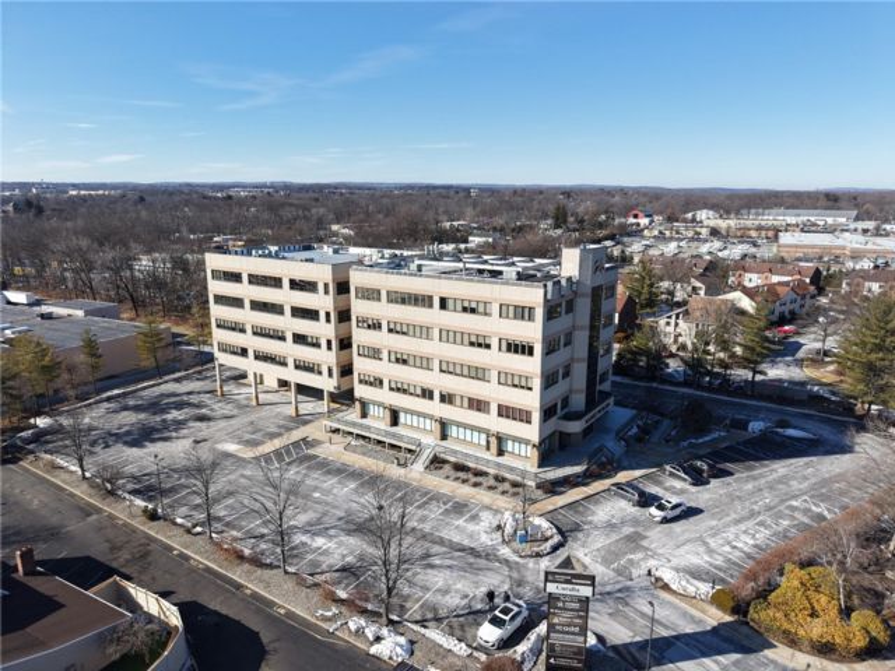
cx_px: 448
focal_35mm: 24
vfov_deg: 56.8
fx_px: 621
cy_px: 336
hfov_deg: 71.6
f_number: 1.8
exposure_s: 1/3200
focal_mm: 8.67
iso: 160
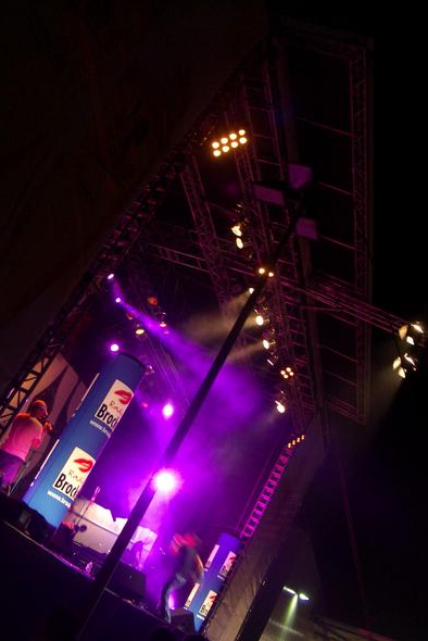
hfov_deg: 36.0
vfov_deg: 51.9
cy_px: 316
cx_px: 219
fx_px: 659
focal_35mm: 37
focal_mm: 5.8
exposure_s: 1/8
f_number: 2.6
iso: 100
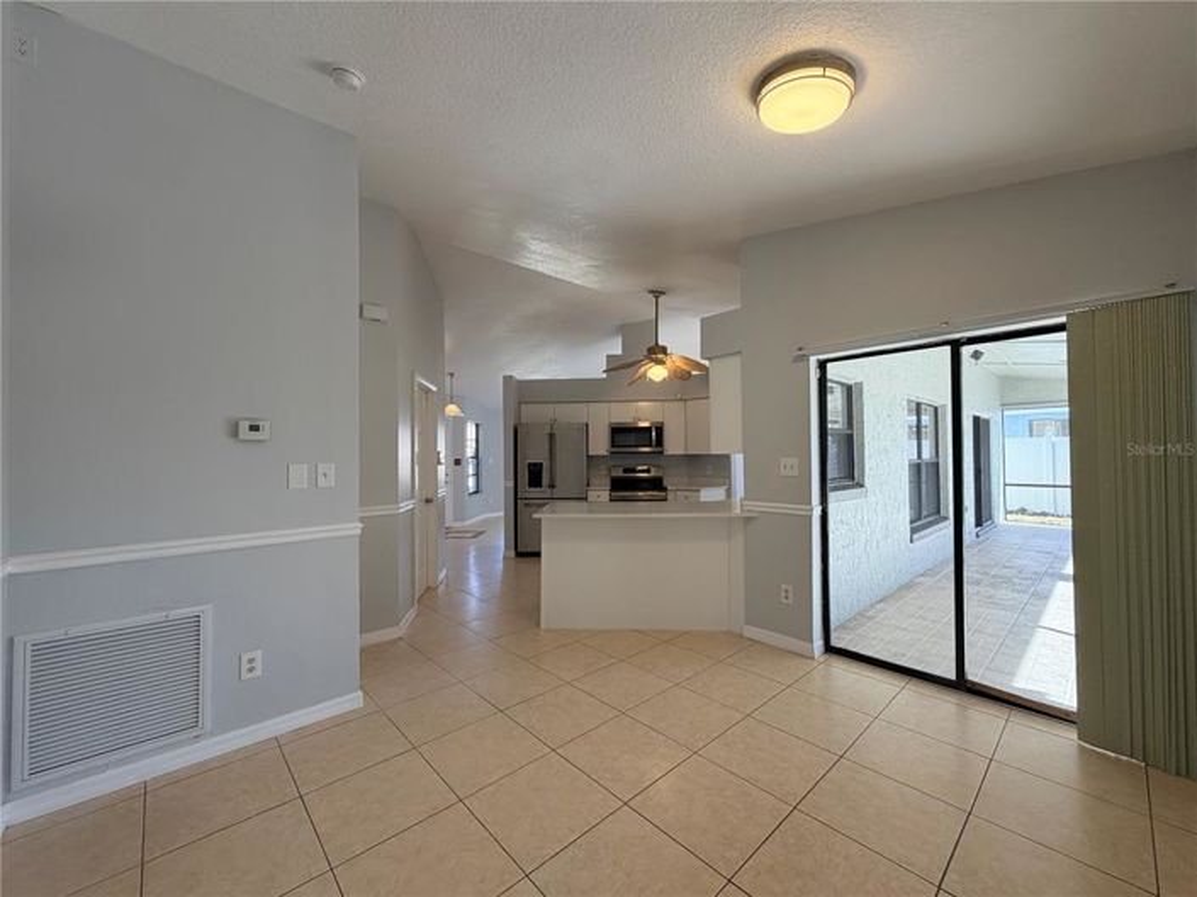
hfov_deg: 102.1
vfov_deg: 85.6
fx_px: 484
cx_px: 598
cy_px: 448
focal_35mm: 14
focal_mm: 2.22
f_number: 2.2
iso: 125
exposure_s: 1/120
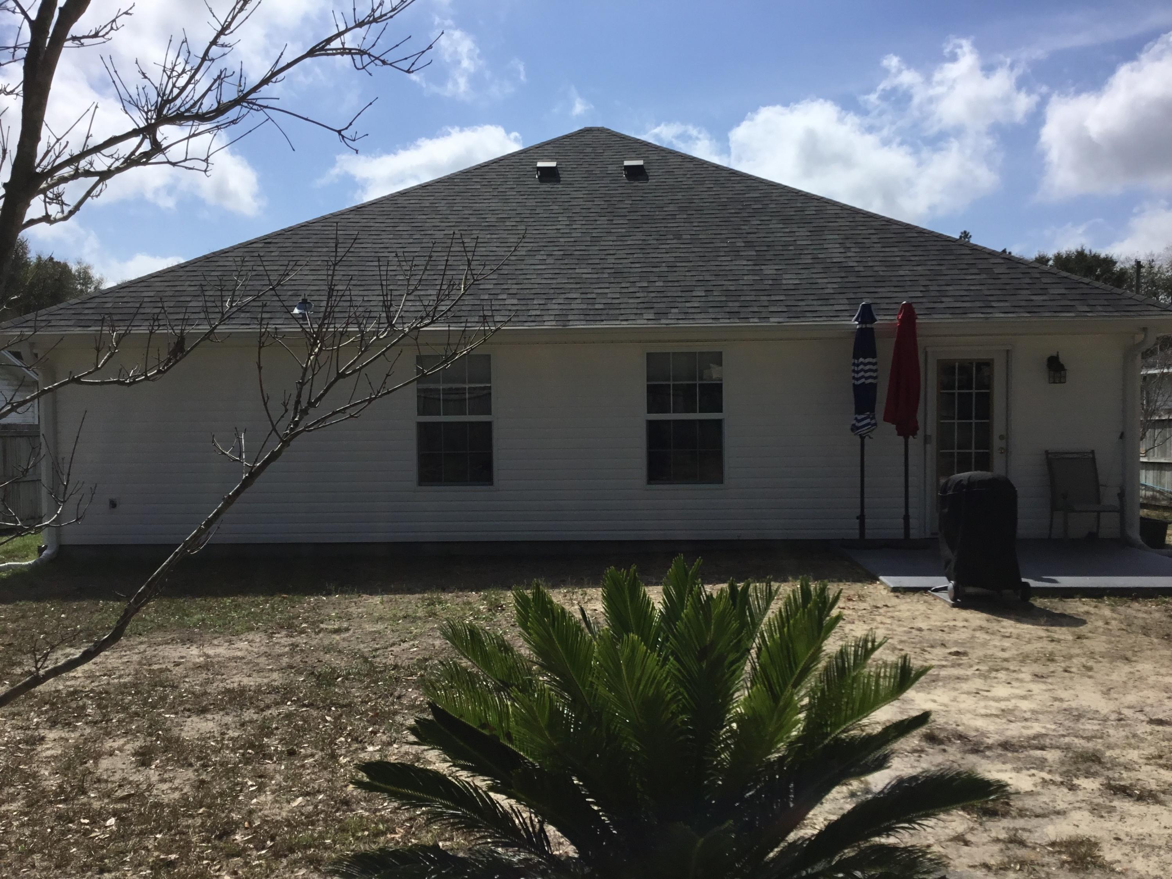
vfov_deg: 45.4
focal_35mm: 31
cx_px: 586
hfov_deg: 58.4
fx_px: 1050
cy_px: 440
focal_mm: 3.3
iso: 25
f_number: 2.4
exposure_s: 1/3135
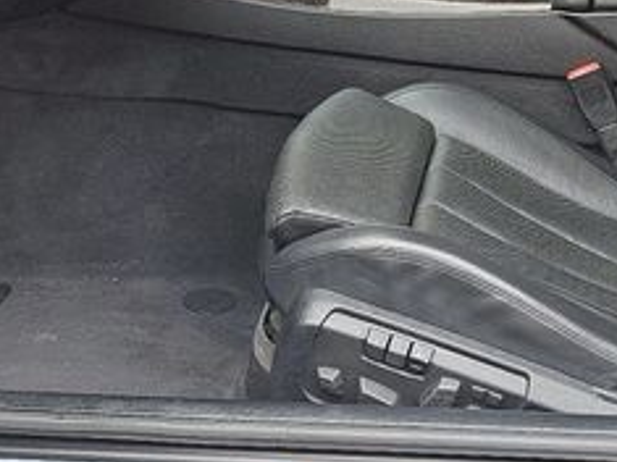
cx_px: 480
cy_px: -55
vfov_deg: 20.5
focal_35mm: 68
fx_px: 1211
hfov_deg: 28.1
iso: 25
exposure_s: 1/115
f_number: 1.8
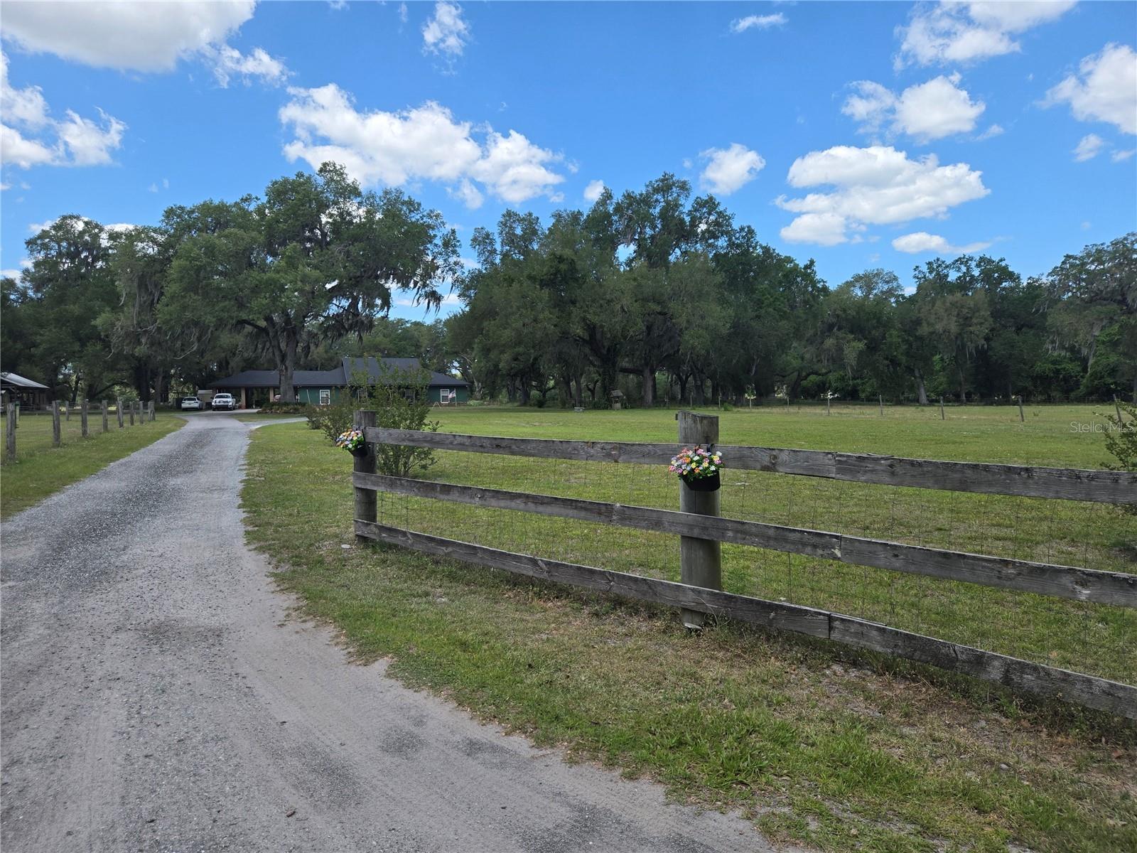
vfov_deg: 58.9
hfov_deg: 73.9
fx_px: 755
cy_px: 426
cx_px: 568
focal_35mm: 23
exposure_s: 1/2921
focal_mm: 5.4
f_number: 1.8
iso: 64
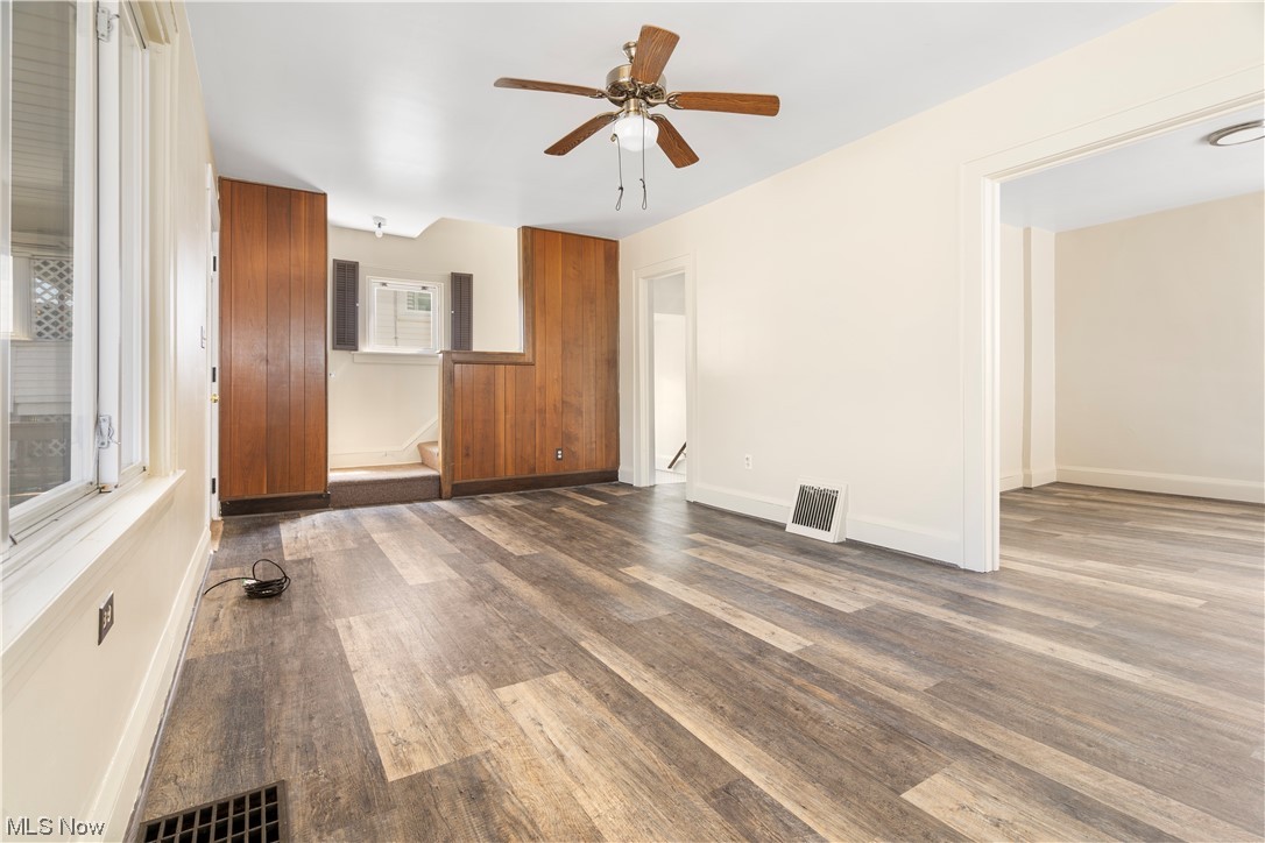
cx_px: 632
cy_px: 422
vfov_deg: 73.7
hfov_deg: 96.7
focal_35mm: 16
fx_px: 562
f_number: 9
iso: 125
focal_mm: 16
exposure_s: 1/3
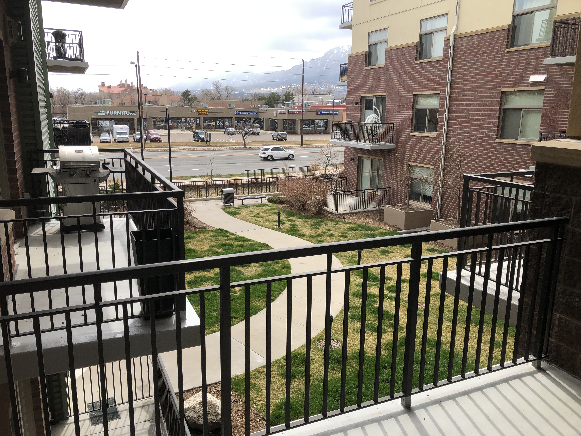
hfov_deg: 63.4
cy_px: 218
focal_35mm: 28
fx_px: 470
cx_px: 290
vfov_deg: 49.7
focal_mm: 3.99
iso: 20
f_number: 1.8
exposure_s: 1/917
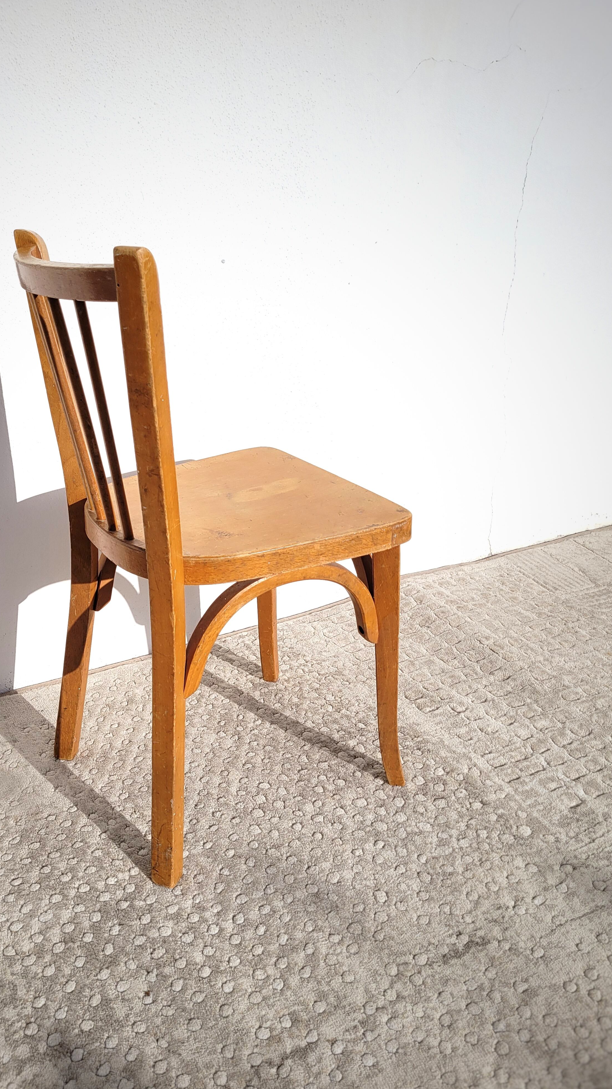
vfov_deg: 66.1
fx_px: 837
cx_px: 206
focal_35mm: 29
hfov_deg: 39.7
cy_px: 537
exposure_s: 1/7255
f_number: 1.8
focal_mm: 5.4
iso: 40
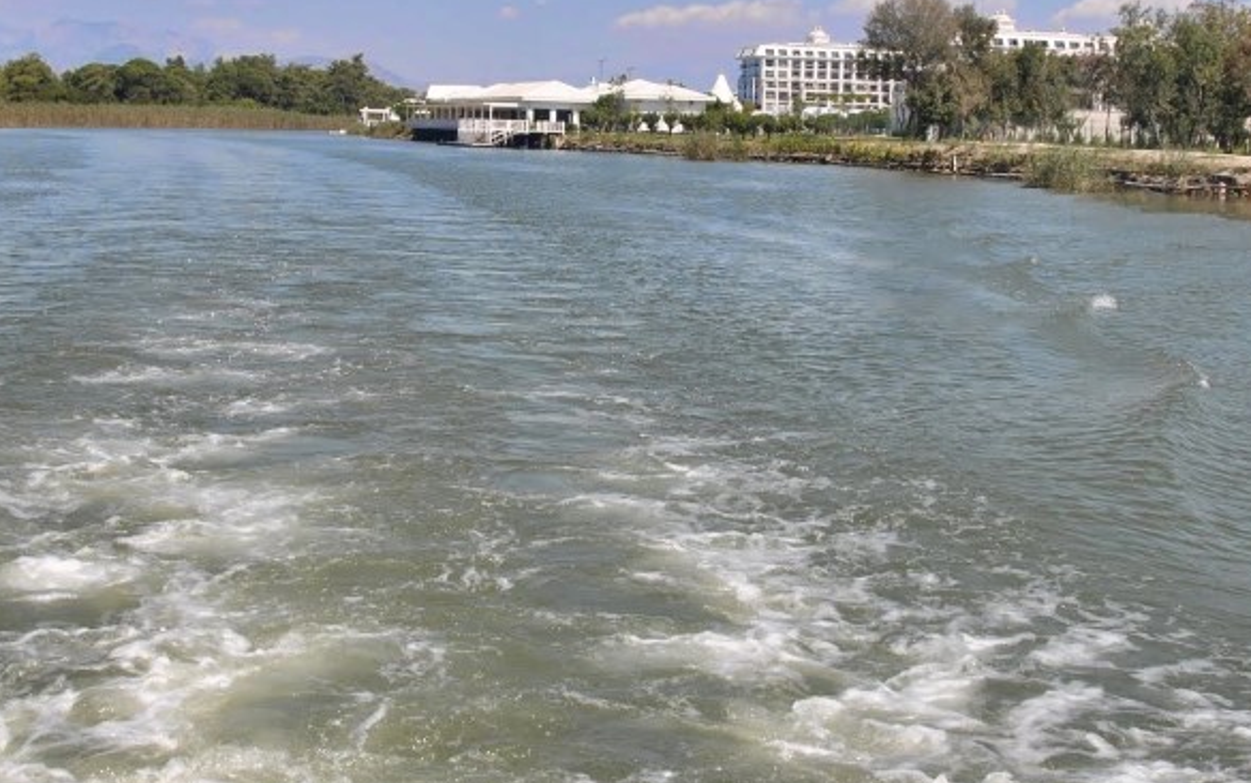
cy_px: 265
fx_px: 1842
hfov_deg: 37.5
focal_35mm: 54
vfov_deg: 23.9
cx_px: 694
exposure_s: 1/320
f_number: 9
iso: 100
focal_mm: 18
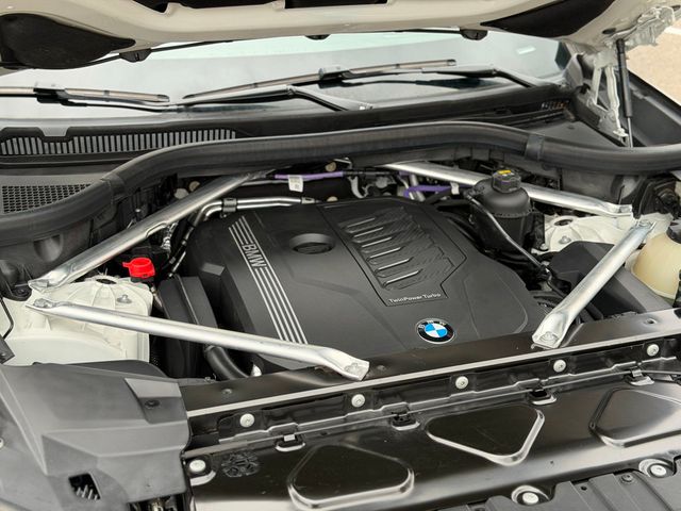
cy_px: 256
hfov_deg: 39.7
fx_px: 944
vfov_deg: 30.3
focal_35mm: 48
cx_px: 340
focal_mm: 6.76
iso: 160
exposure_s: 1/63
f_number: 1.78
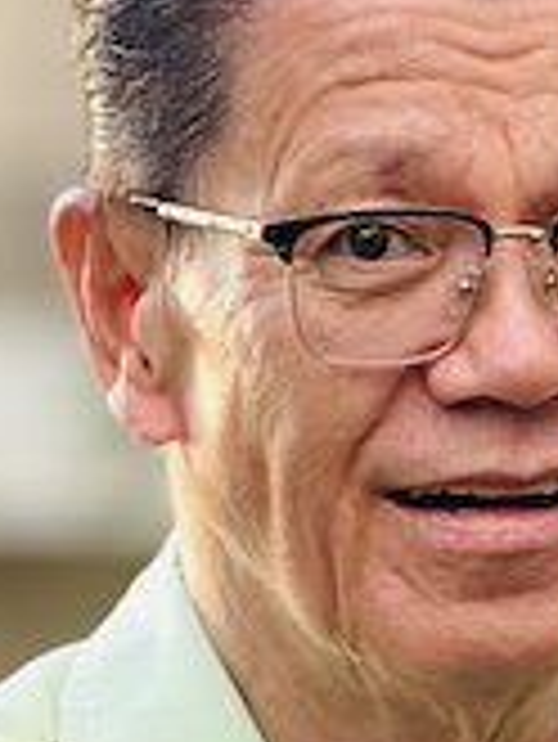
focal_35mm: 731
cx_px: 652
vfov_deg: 2.7
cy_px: 1178
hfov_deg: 2.0
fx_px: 15691
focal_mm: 15.66
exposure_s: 1/99
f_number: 2.8
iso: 80
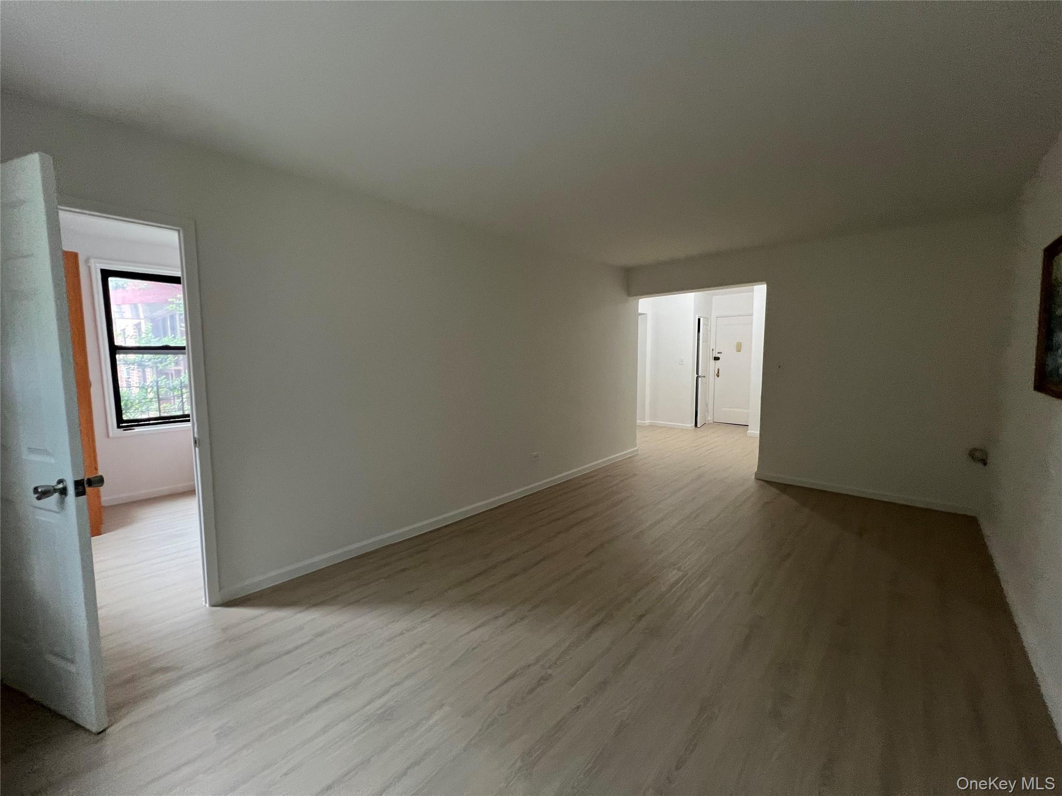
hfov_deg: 106.2
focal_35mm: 13
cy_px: 398
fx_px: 399
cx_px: 531
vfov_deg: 89.9
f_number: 1.8
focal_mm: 1.57
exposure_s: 1/60
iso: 250
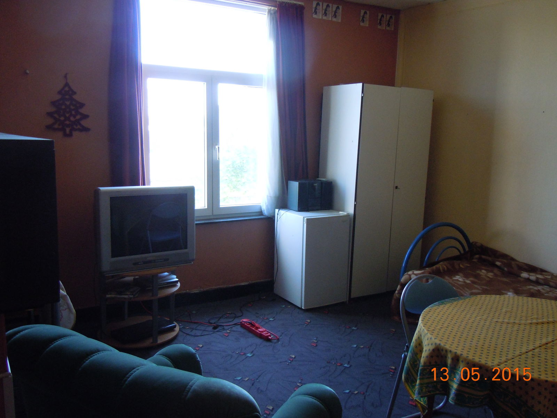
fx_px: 483
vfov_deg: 46.8
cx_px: 278
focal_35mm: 30
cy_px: 209
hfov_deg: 60.0
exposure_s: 1/50
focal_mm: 5.4
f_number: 3.5
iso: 400
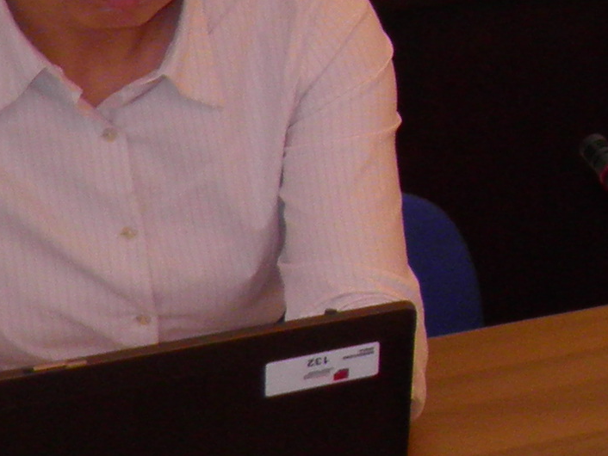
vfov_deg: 8.2
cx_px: 1526
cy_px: -531
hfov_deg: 10.0
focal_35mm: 170
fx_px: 2987
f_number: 2.8
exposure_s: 1/30
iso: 100
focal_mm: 4.9
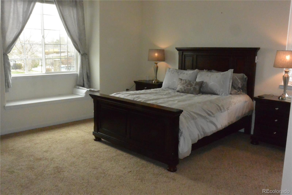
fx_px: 268
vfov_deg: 40.0
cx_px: 146
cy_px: 98
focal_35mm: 33
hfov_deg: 57.2
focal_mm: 12.5
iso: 3200
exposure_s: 1/60
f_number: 3.8
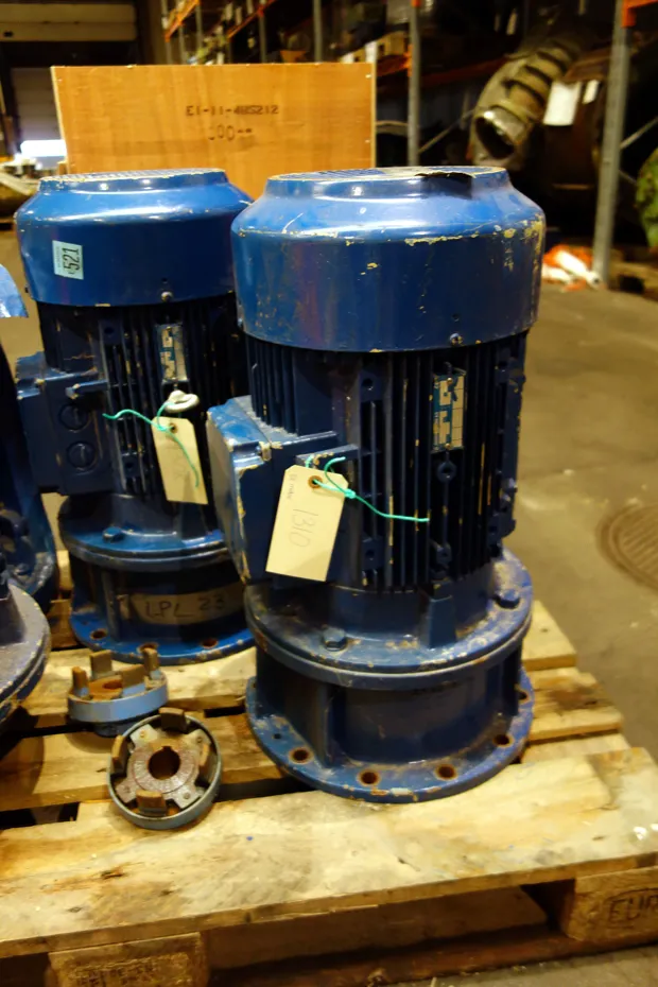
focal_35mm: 28
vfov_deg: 65.5
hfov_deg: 46.4
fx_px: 768
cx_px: 329
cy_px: 494
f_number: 1.8
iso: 500
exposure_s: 1/30
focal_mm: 10.4
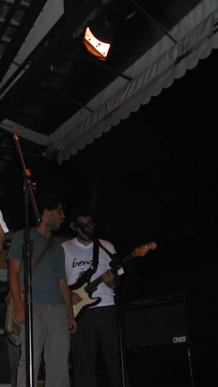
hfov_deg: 20.4
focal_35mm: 56
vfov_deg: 37.2
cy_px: 196
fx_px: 575
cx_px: -27
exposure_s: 1/60
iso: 127
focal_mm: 8
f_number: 2.8
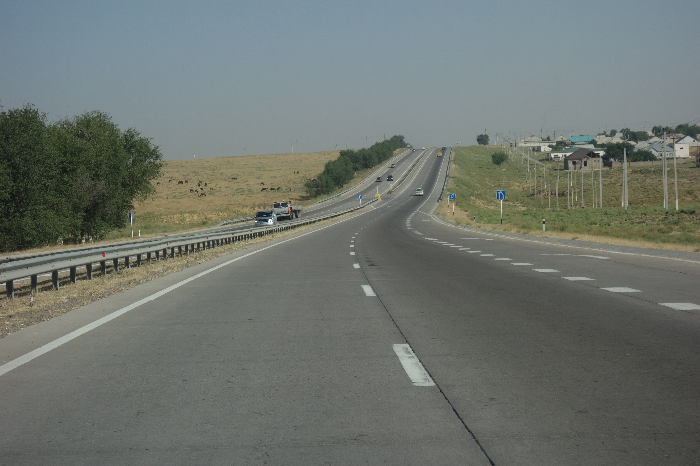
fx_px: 1439
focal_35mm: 74
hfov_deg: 27.3
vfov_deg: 18.4
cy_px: 233
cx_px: 350
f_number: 5
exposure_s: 1/1000
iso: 125
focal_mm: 27.54
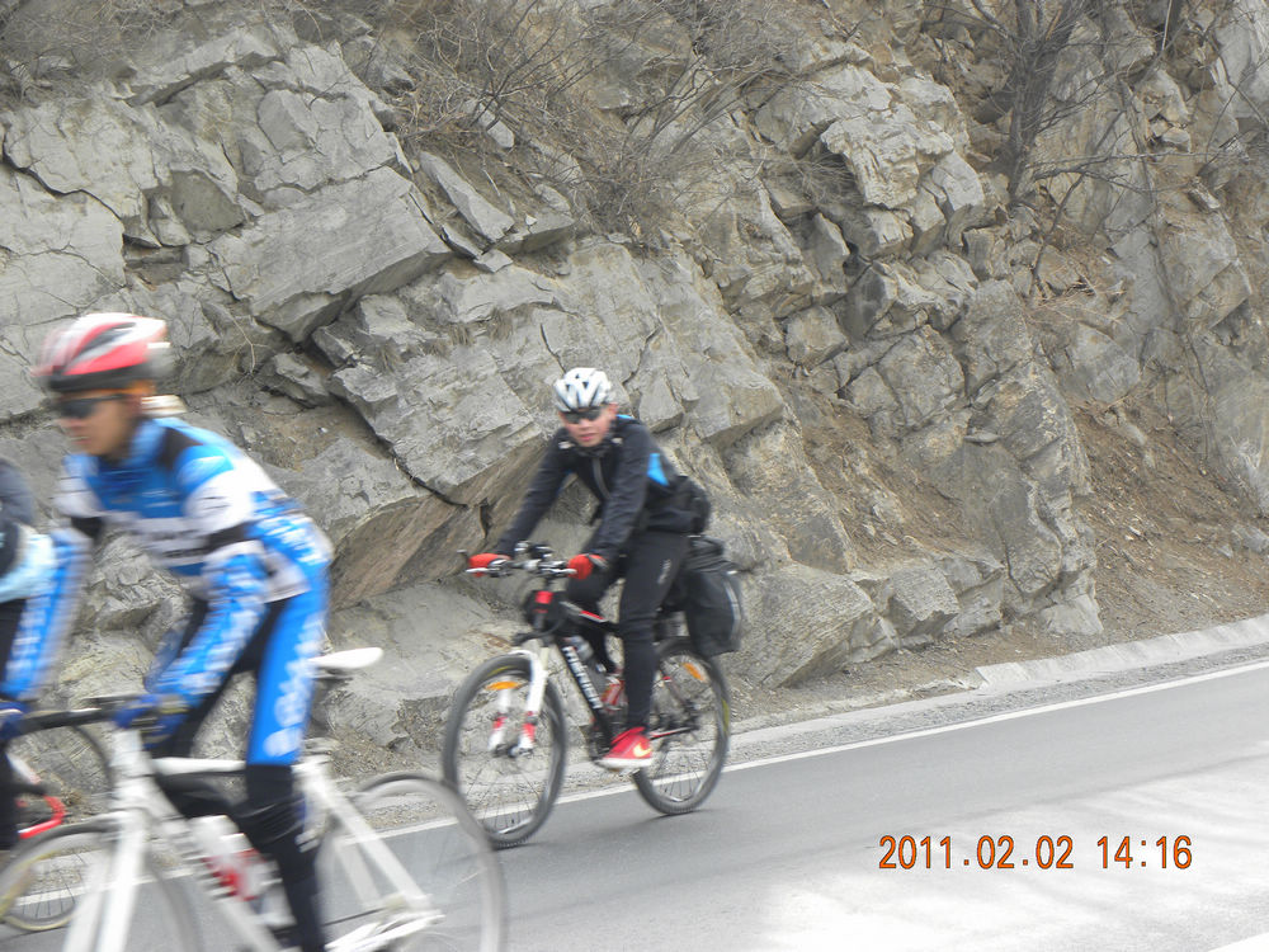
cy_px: 476
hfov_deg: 20.7
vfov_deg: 15.6
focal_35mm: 95
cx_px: 634
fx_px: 3483
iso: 74
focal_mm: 16.9
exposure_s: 1/76.6
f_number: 4
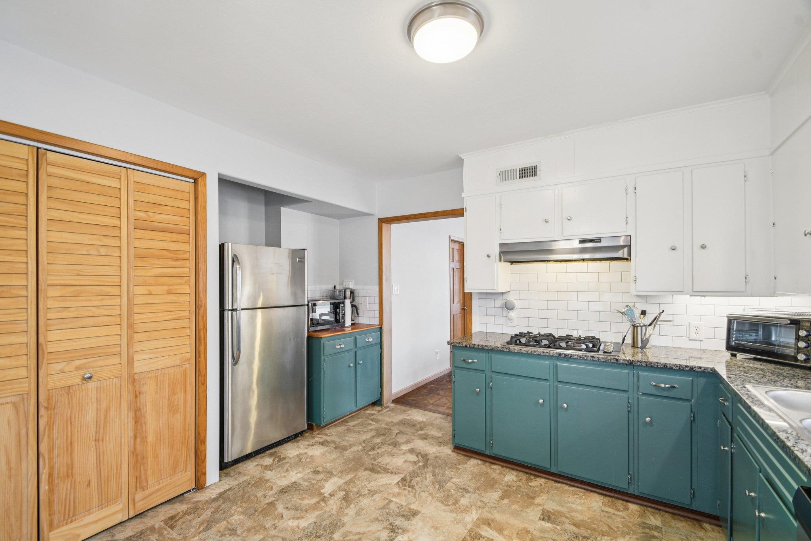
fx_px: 338
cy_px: 270
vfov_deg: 77.3
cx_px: 406
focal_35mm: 15
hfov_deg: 100.4
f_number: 8
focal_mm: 10
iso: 400
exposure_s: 1/8
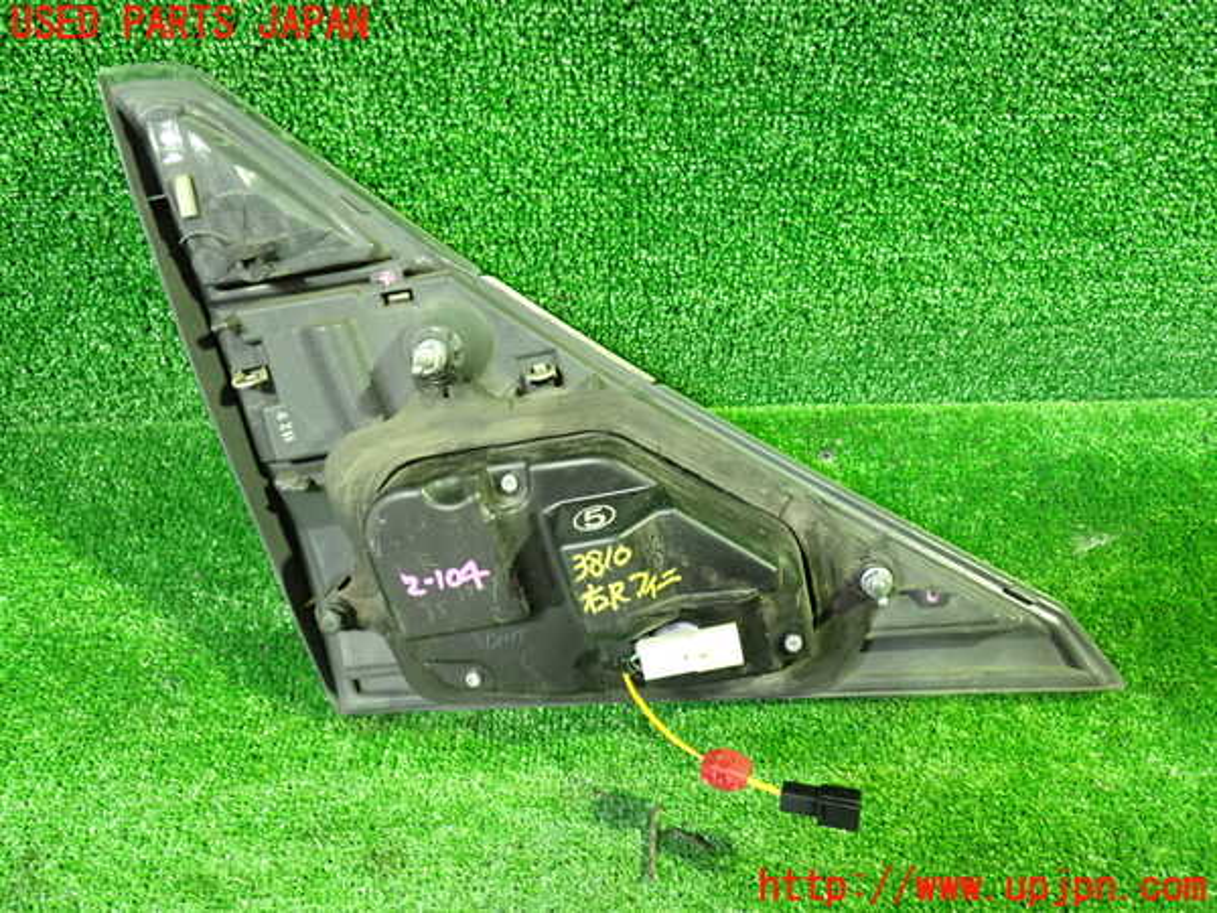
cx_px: 608
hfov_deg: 60.0
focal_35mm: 30
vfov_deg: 46.8
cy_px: 456
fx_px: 1055
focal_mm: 5.4
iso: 800
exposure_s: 1/20
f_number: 2.3
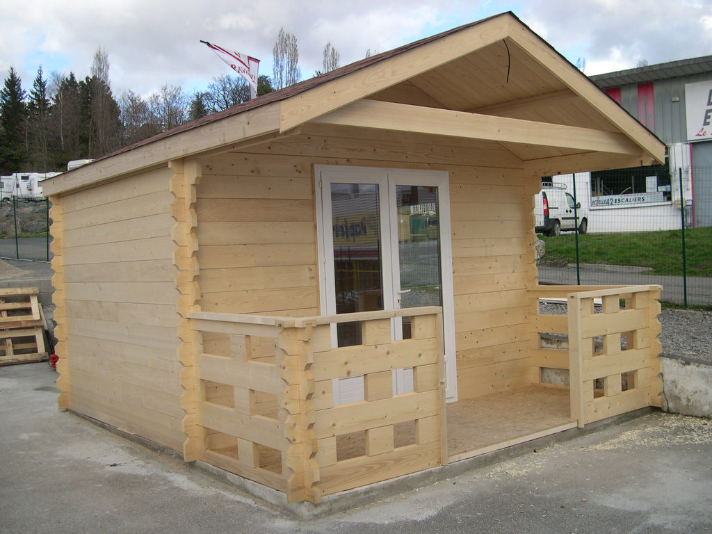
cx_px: 356
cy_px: 267
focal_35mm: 38
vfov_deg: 37.7
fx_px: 782
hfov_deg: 49.0
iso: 100
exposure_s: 1/512
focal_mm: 8
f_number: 2.8
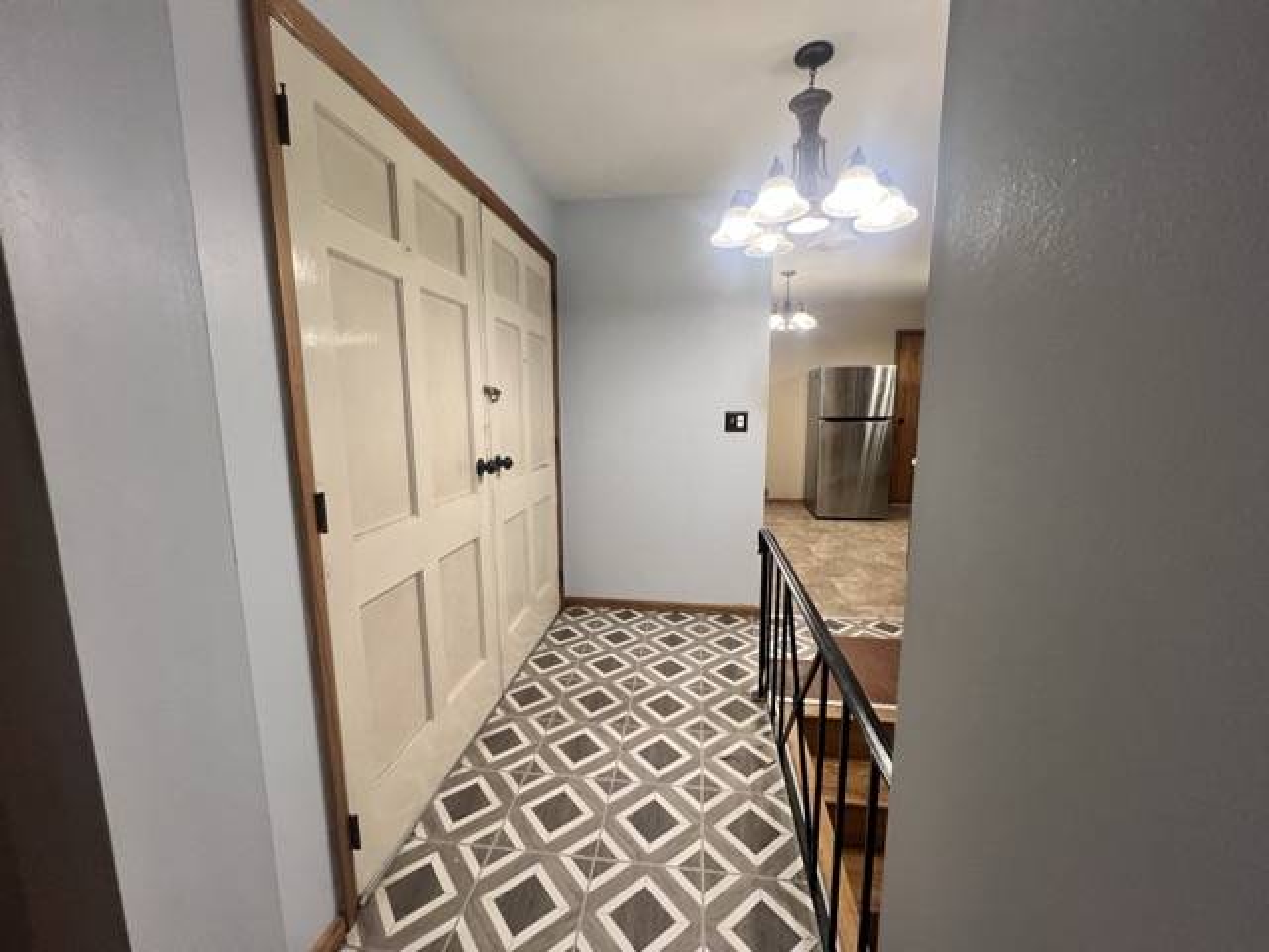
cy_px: 476
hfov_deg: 106.2
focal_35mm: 13
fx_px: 477
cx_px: 634
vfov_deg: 89.9
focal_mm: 1.57
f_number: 1.8
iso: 200
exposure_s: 1/120
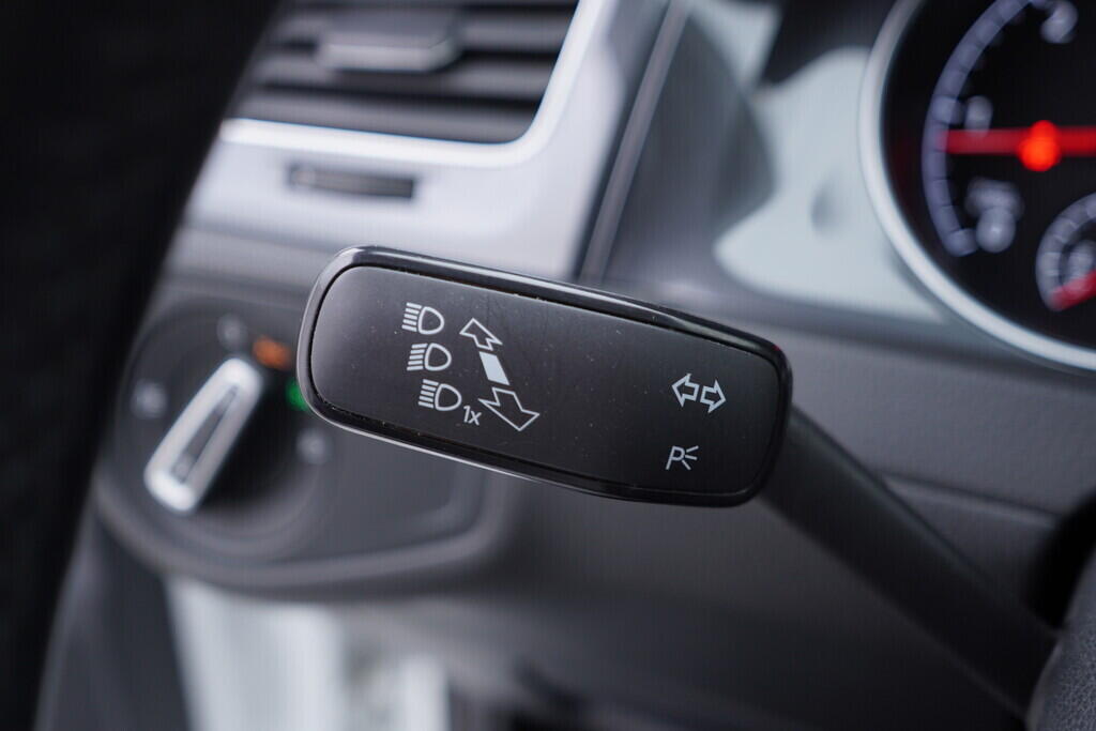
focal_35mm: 36
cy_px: 366
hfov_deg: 53.1
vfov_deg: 36.9
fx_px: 1096
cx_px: 548
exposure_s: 1/40
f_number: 2.8
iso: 160
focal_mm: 24
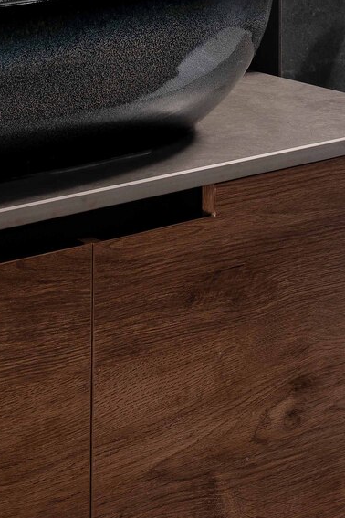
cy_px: -390
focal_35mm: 146
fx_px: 2099
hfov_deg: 9.4
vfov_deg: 12.9
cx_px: 211
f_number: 8
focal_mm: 35
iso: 100
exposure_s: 8
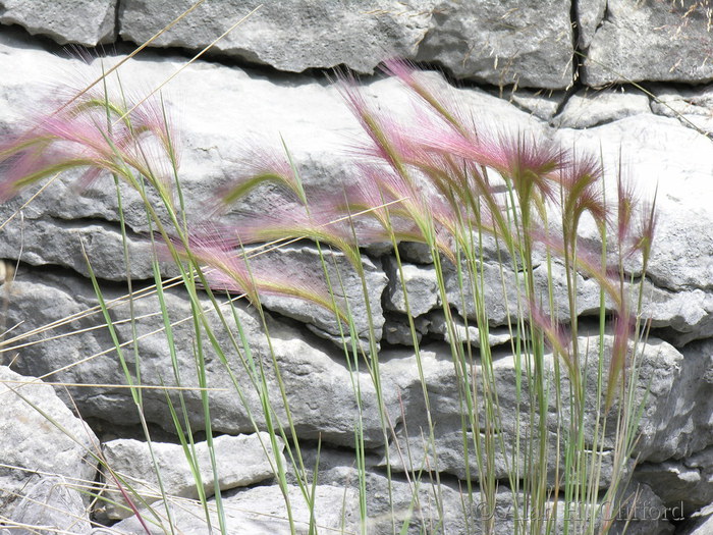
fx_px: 3955
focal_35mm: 192
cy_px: 268
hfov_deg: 10.3
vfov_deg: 7.7
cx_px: 356
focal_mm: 49
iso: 50
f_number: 6.5
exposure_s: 1/110
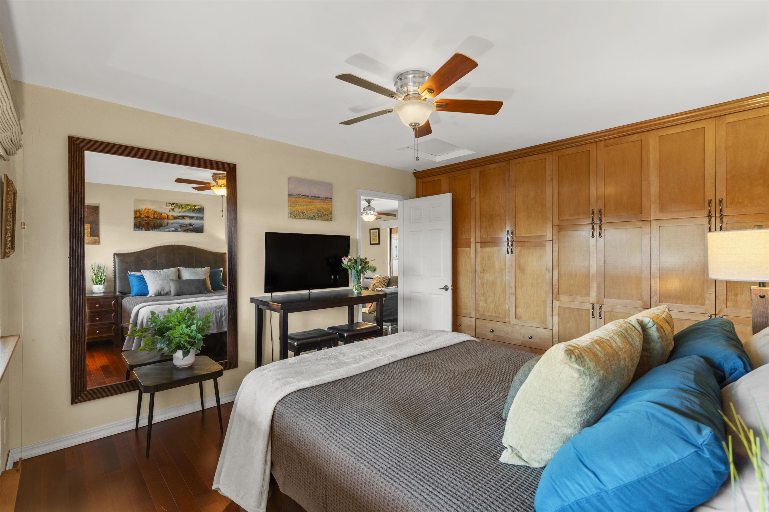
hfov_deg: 96.7
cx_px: 384
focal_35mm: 16
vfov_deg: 73.7
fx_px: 342
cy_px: 256
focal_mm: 16
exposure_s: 1/1.67
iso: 100
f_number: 8
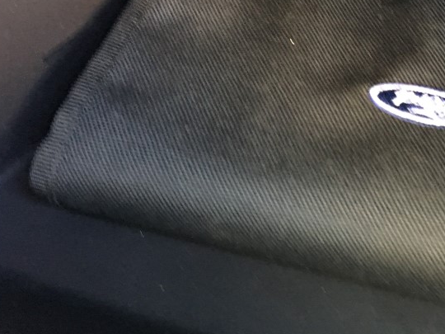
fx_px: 707
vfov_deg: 26.3
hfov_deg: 33.4
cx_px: 384
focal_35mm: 55
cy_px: 96
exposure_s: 1/15
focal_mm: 4.15
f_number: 2.2
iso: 400
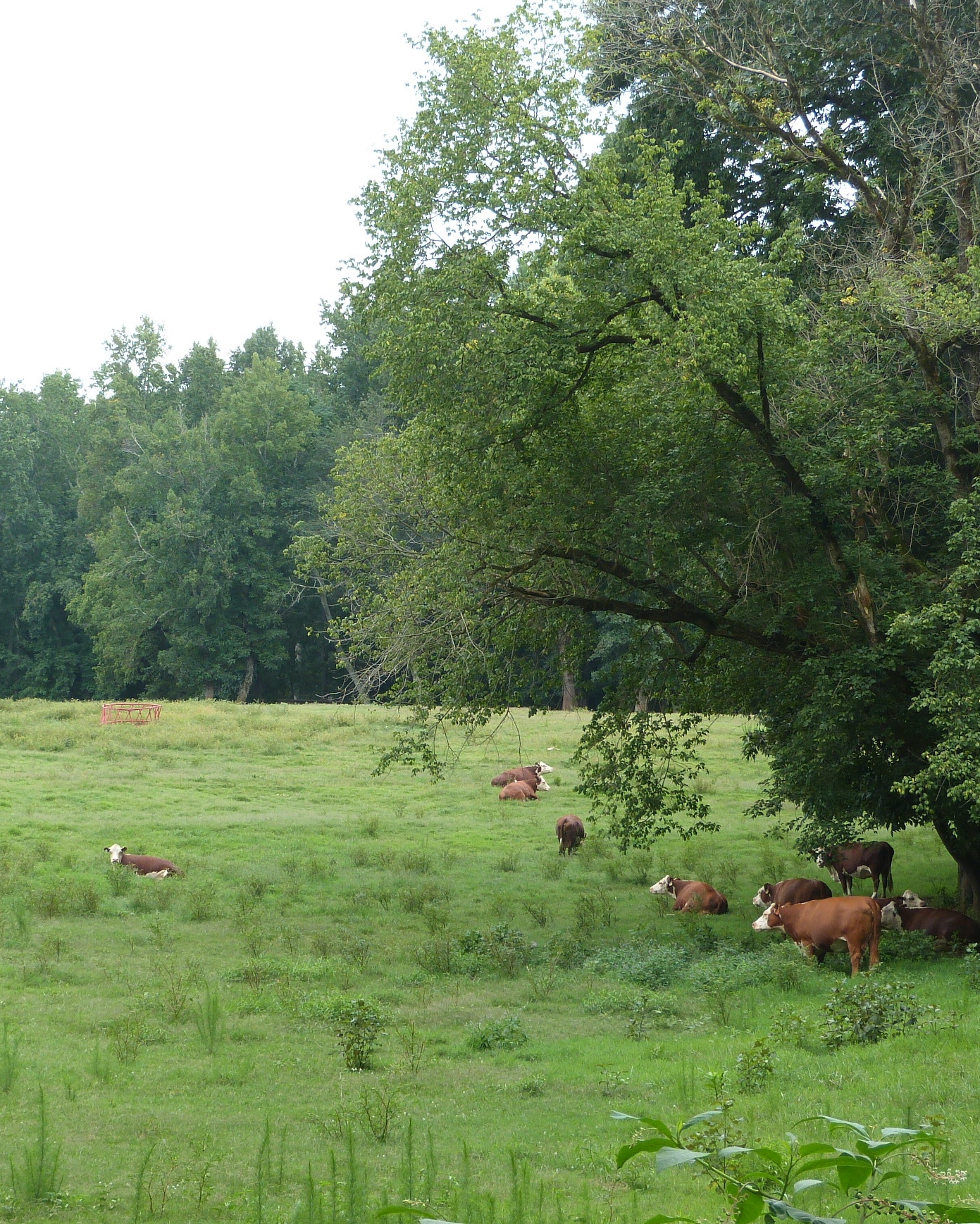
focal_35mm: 92
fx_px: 3335
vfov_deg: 20.8
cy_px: 632
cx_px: 432
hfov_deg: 16.7
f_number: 3.3
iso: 100
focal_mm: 11.6
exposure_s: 1/100
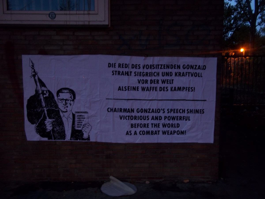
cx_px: 132
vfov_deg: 39.7
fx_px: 276
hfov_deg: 51.4
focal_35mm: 36
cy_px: 100
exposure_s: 1/2
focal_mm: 6.5
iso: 80
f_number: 3.1
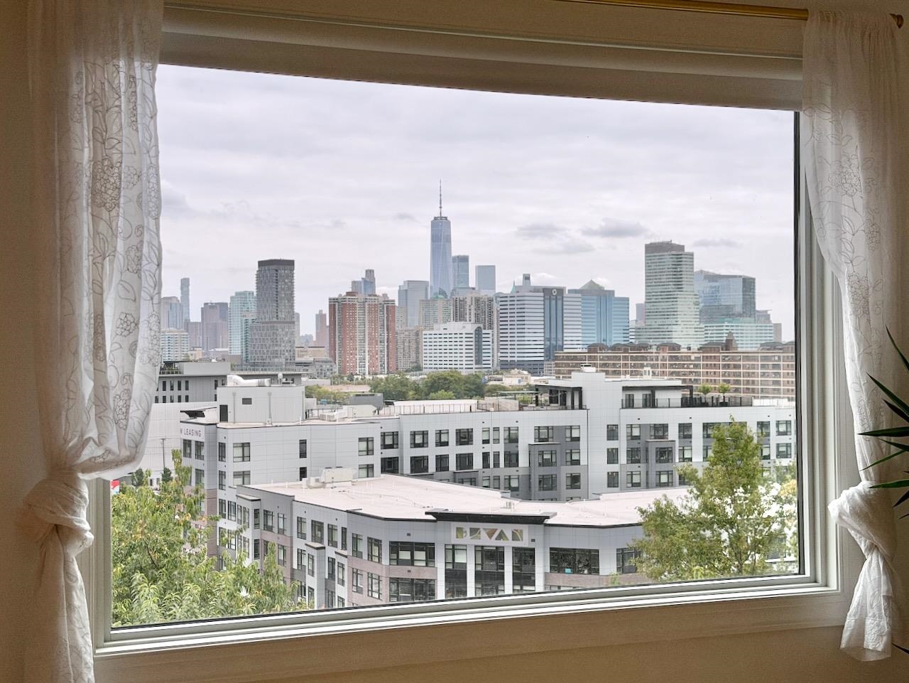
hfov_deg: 39.6
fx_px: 1261
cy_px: 342
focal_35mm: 48
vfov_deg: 30.3
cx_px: 454
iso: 64
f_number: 1.78
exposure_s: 1/4098
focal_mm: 6.76
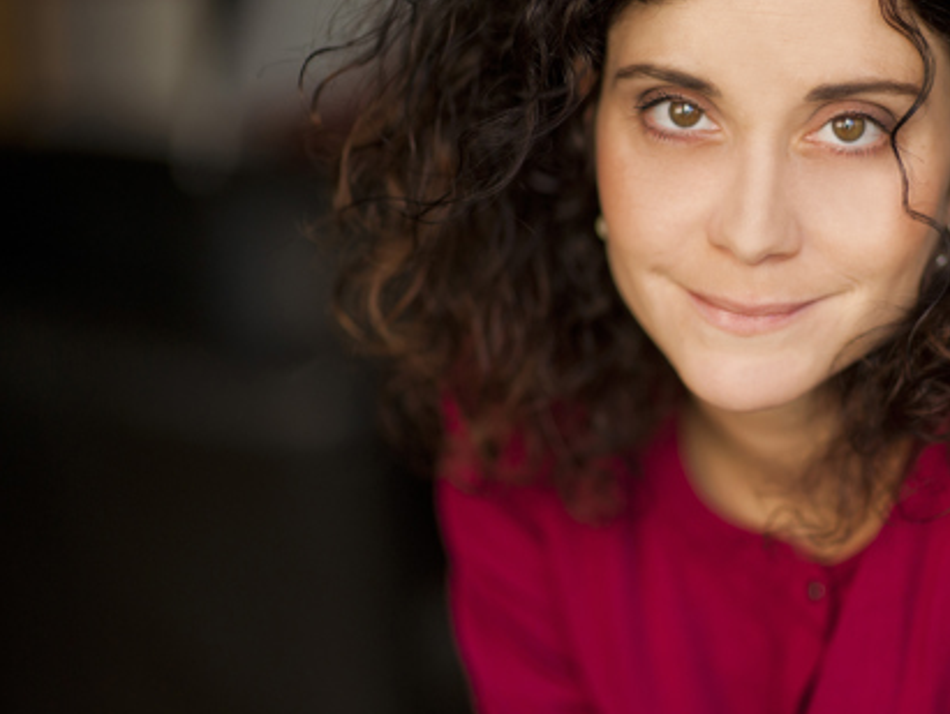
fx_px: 3763
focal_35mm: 137
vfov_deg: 10.8
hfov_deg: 14.3
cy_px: 299
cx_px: 730
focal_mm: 85
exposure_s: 1/2000
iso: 400
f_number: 1.4
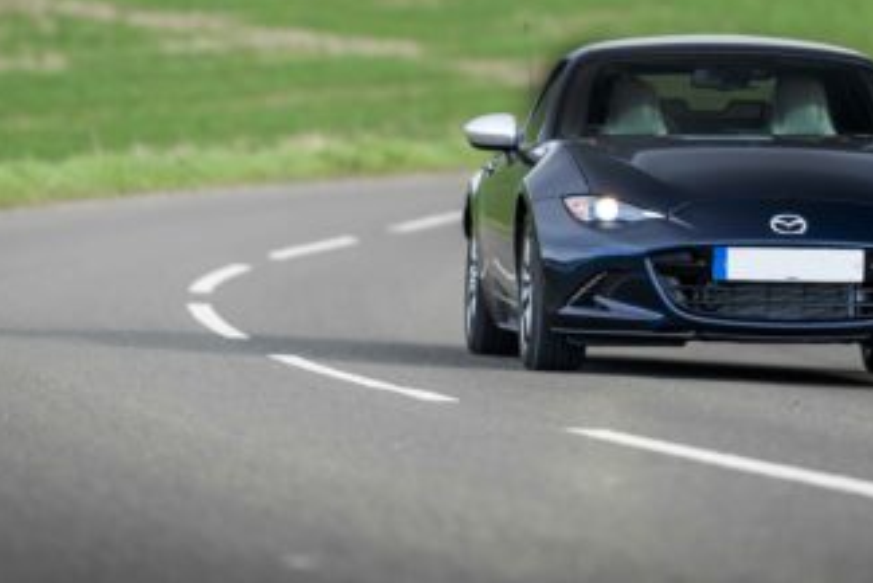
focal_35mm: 357
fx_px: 8661
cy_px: 74
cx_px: 594
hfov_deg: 5.8
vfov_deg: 3.9
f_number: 2.8
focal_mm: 200
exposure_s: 1/500
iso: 400
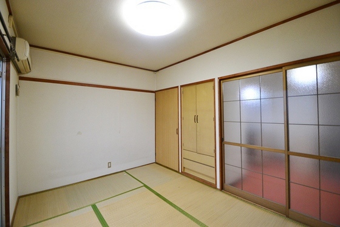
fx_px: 142
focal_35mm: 15
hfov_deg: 100.4
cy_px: 114
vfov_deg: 77.4
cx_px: 170
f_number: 3.5
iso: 1100
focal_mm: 10
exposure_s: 1/60
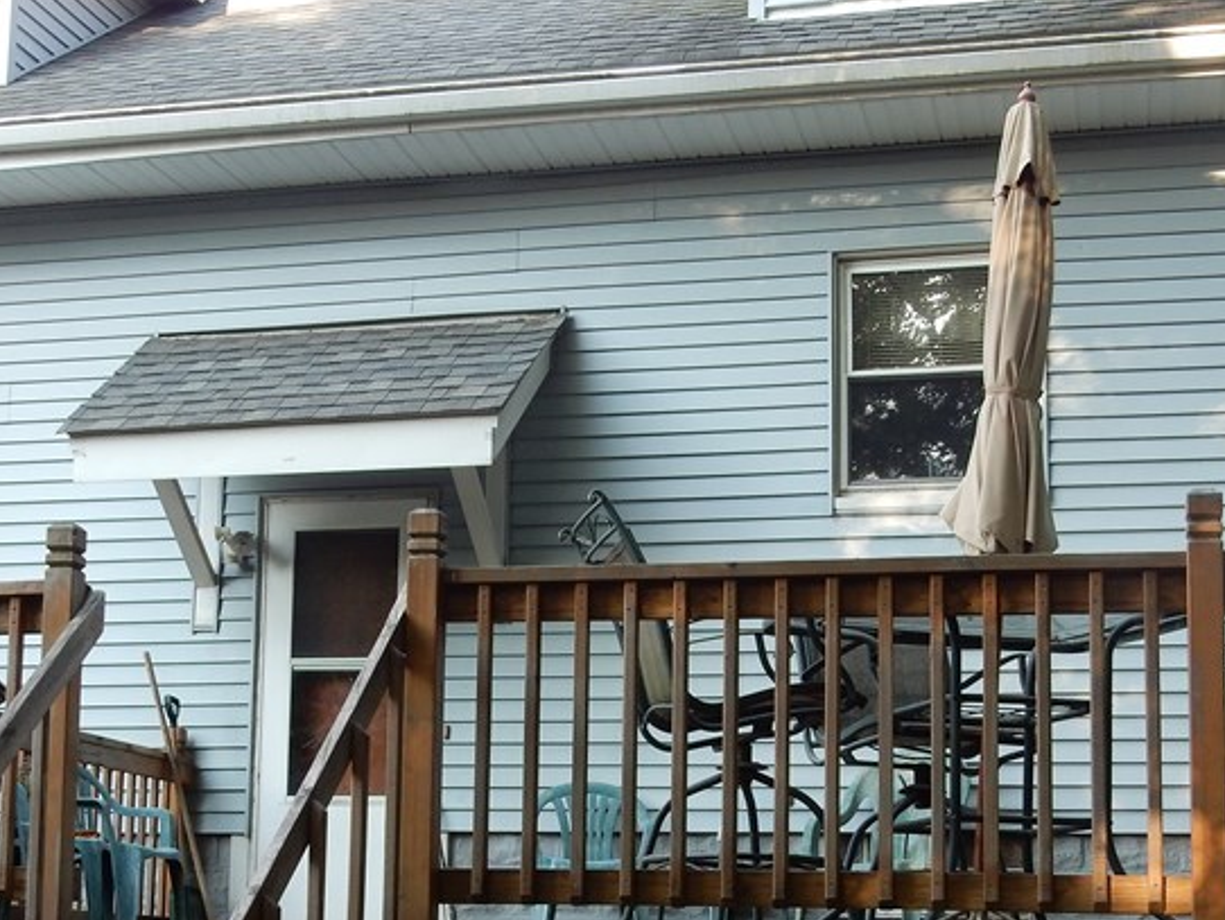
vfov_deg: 21.5
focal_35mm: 68
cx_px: 558
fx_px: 2407
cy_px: 640
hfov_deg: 28.5
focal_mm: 6.4
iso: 125
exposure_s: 1/60
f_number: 4
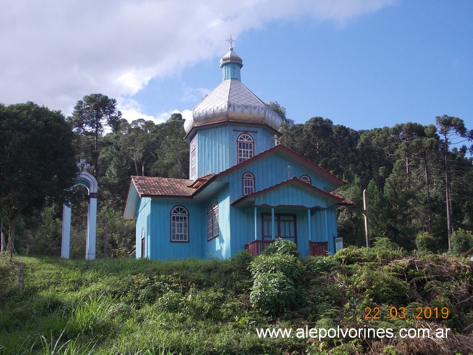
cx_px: 236
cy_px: 178
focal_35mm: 51
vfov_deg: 28.5
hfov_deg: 37.5
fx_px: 697
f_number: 7.2
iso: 80
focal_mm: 7.2
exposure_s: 1/125
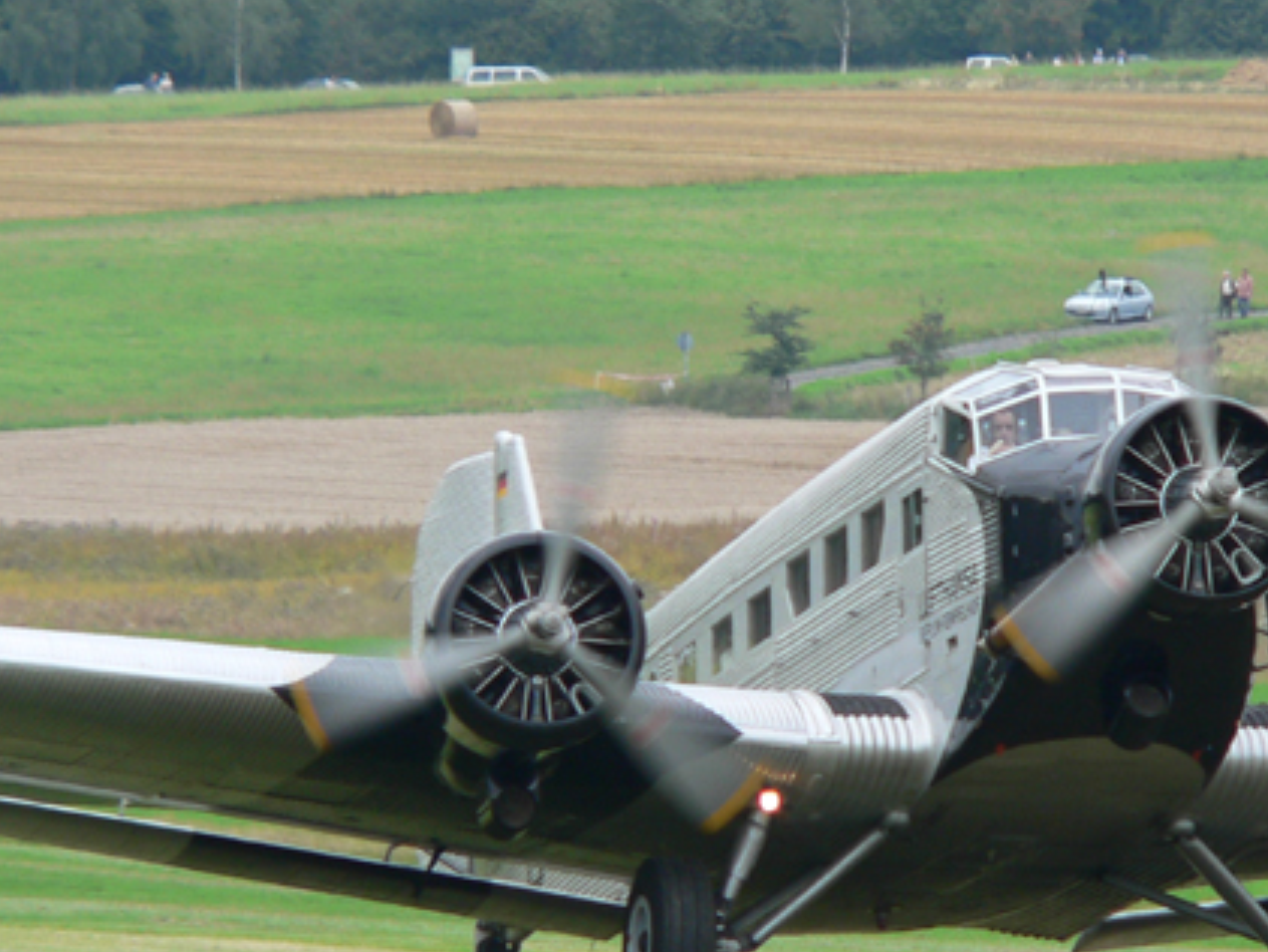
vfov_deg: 1.8
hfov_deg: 2.4
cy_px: 648
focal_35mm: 820
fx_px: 30046
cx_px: 1051
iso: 80
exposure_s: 1/200
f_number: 4
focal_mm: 72
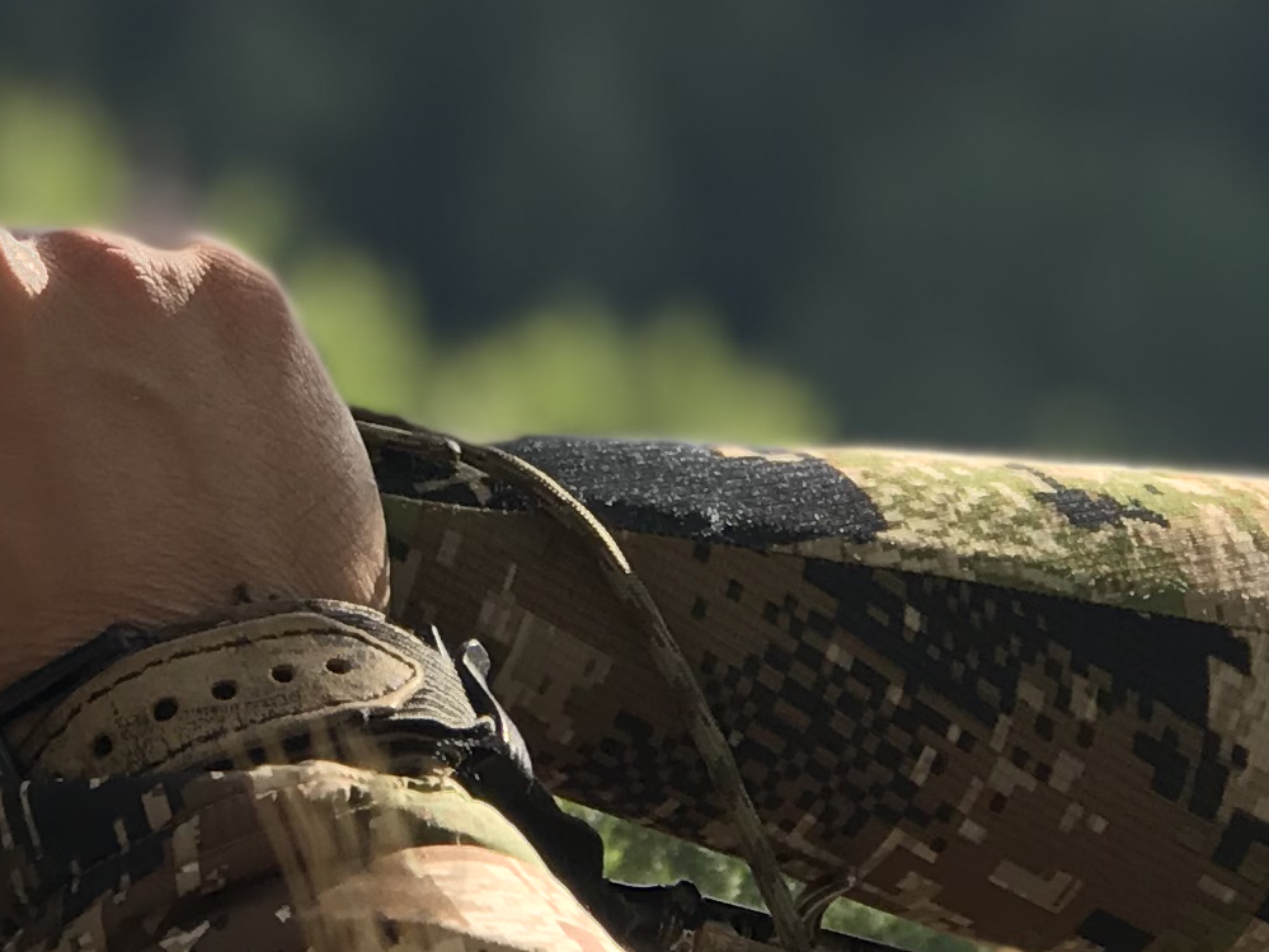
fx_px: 8431
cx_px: 213
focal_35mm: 230
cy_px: -17
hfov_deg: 8.6
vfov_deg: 6.4
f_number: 2.8
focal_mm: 6.6
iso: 20
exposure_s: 1/184
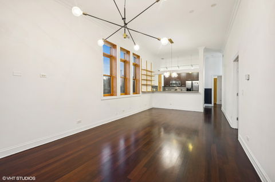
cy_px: 91
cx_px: 138
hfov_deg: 100.4
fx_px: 114
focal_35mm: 15
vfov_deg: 77.2
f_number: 11
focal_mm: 10
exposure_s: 1
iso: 100
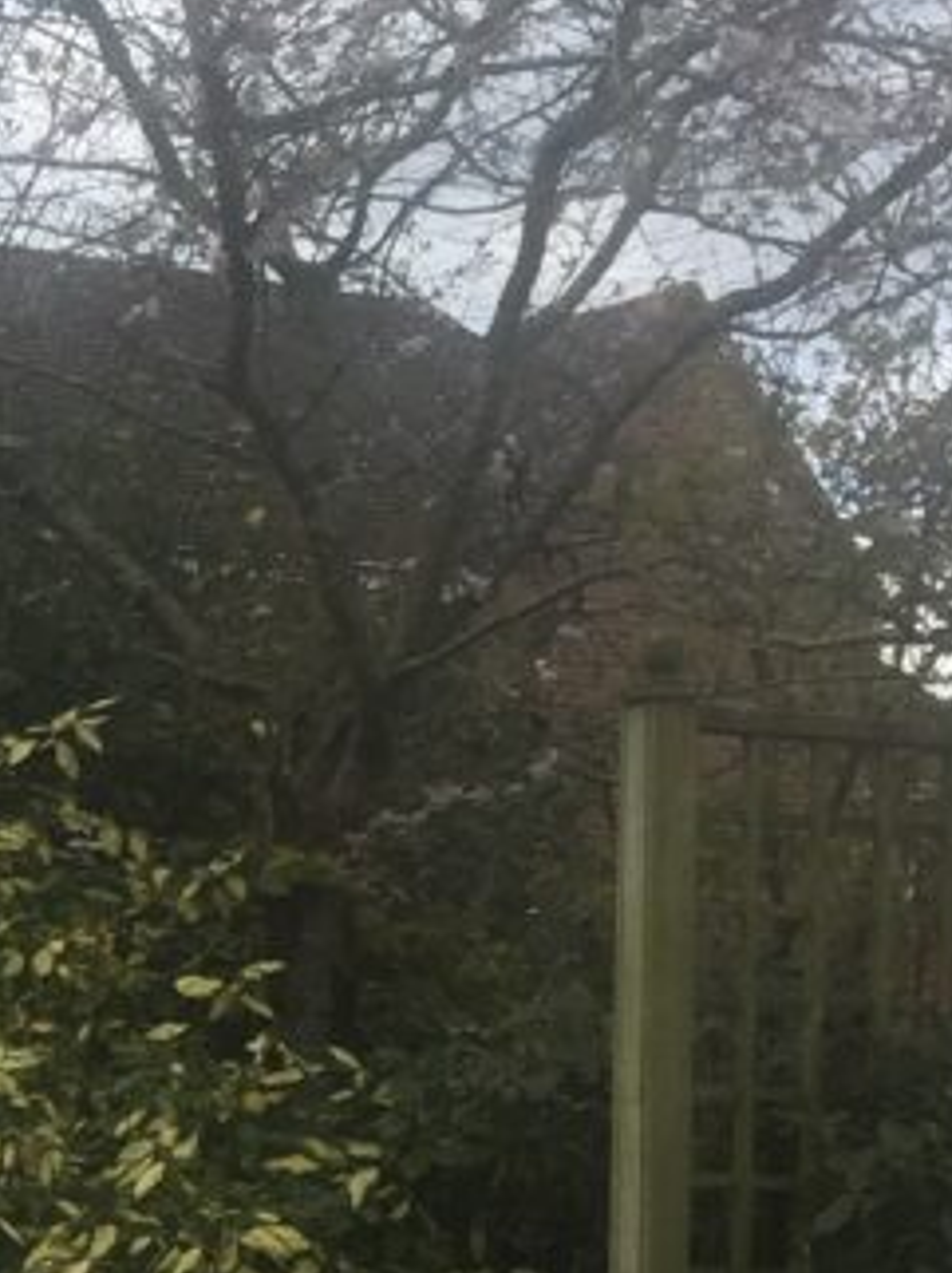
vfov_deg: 15.2
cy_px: 1702
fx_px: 4516
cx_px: -833
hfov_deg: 11.1
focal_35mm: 123
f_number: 2.2
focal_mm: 4.15
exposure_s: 1/1130
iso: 32
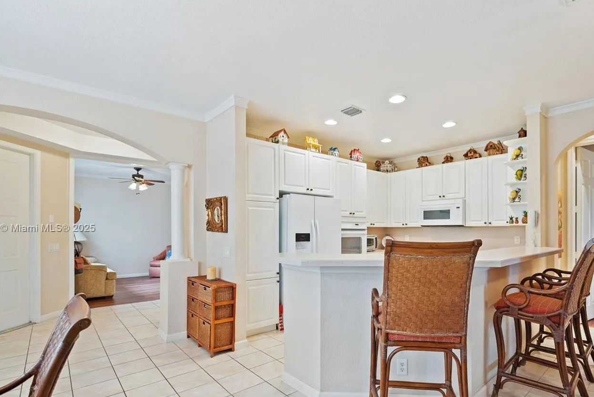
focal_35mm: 18
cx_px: 324
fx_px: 297
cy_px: 229
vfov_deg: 67.0
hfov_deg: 89.7
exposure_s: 1/13
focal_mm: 14
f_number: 2.8
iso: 900
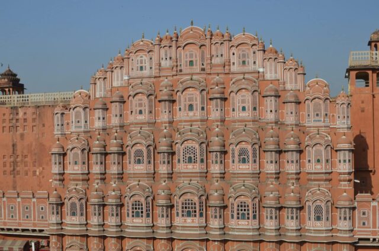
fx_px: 441
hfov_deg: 46.5
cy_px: 126
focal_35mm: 42
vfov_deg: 31.8
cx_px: 190
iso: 400
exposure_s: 1/1250
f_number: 5
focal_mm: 28
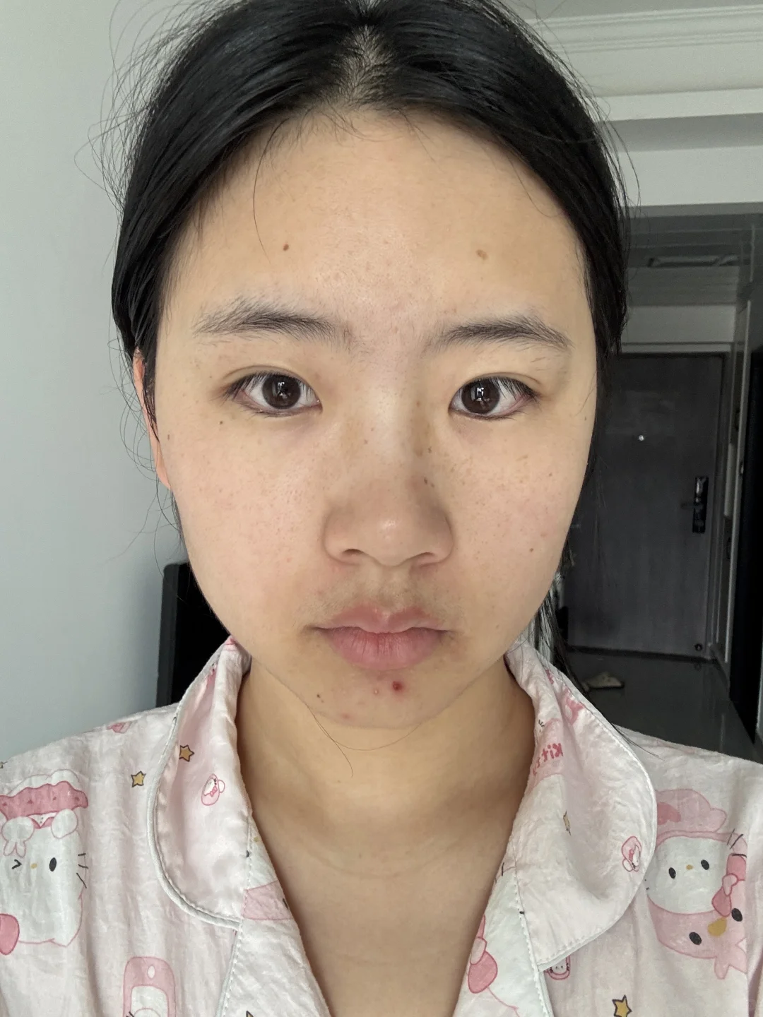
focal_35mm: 30
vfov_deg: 60.0
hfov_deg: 46.8
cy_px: 508
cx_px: 382
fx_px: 882
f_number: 1.9
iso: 160
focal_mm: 2.69
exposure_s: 1/60
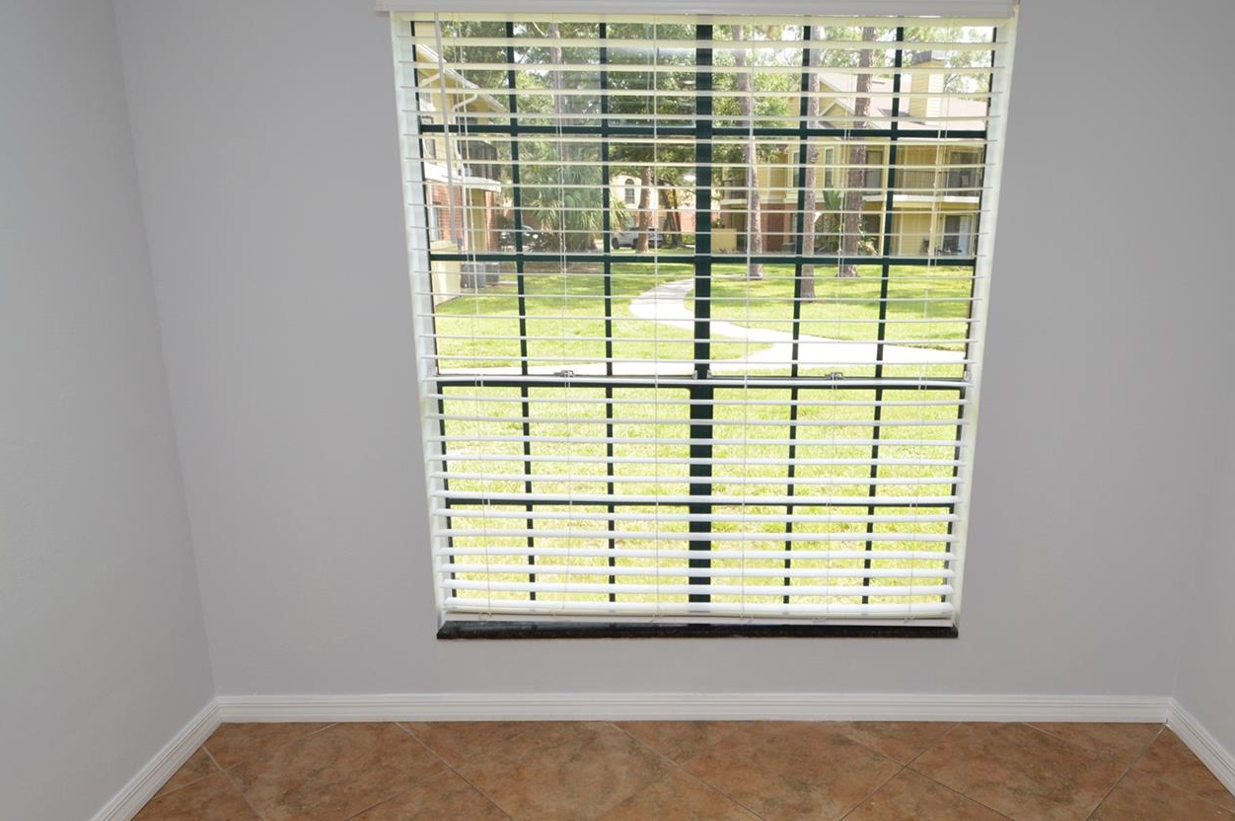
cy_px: 465
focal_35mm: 23
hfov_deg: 75.8
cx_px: 699
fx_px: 788
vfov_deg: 54.8
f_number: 5.6
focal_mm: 12
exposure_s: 1/125
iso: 200
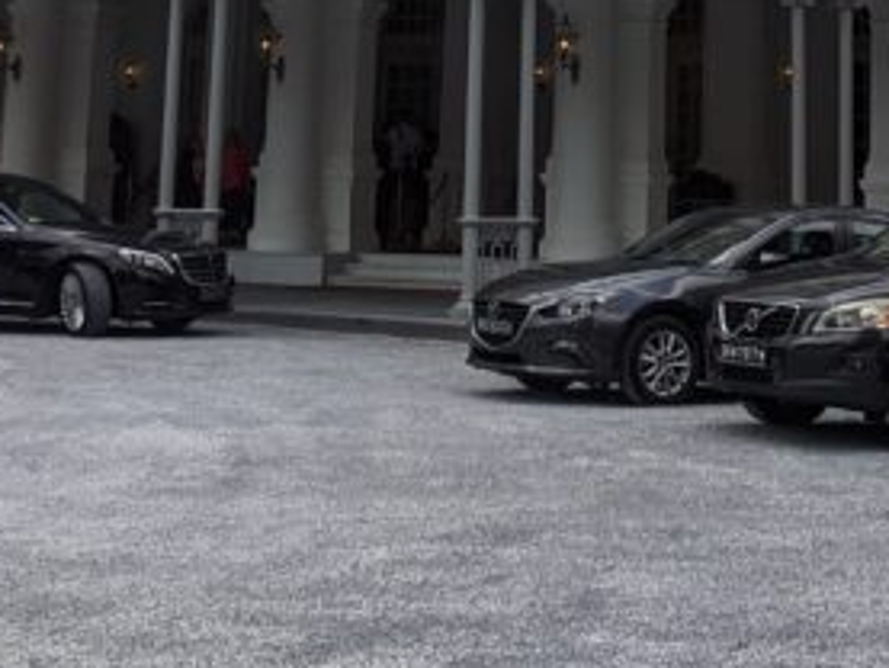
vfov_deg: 14.4
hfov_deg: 20.3
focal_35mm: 96
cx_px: 619
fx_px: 2467
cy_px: -340
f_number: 2
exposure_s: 1/2584
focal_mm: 4.67
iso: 49
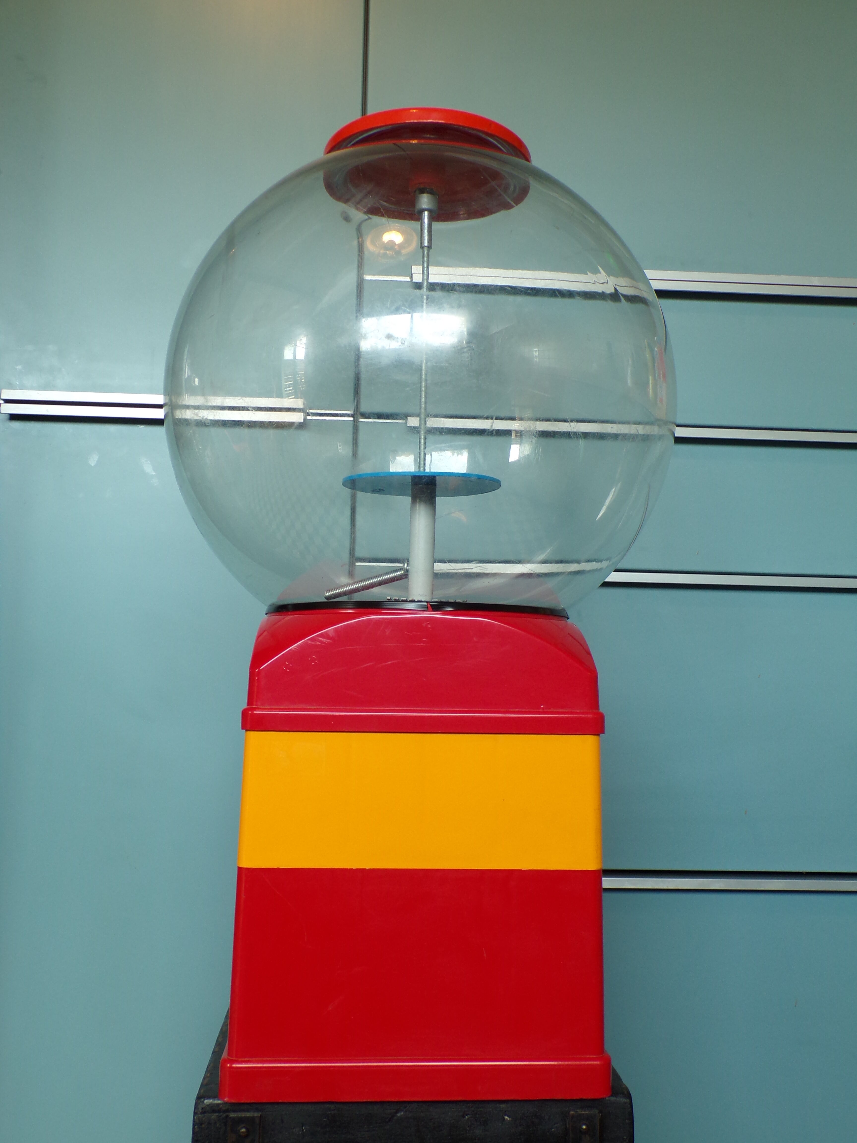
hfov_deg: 44.2
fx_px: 1056
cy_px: 572
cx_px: 428
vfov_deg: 56.8
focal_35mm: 32
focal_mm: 5.8
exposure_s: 1/34
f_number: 3.2
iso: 113
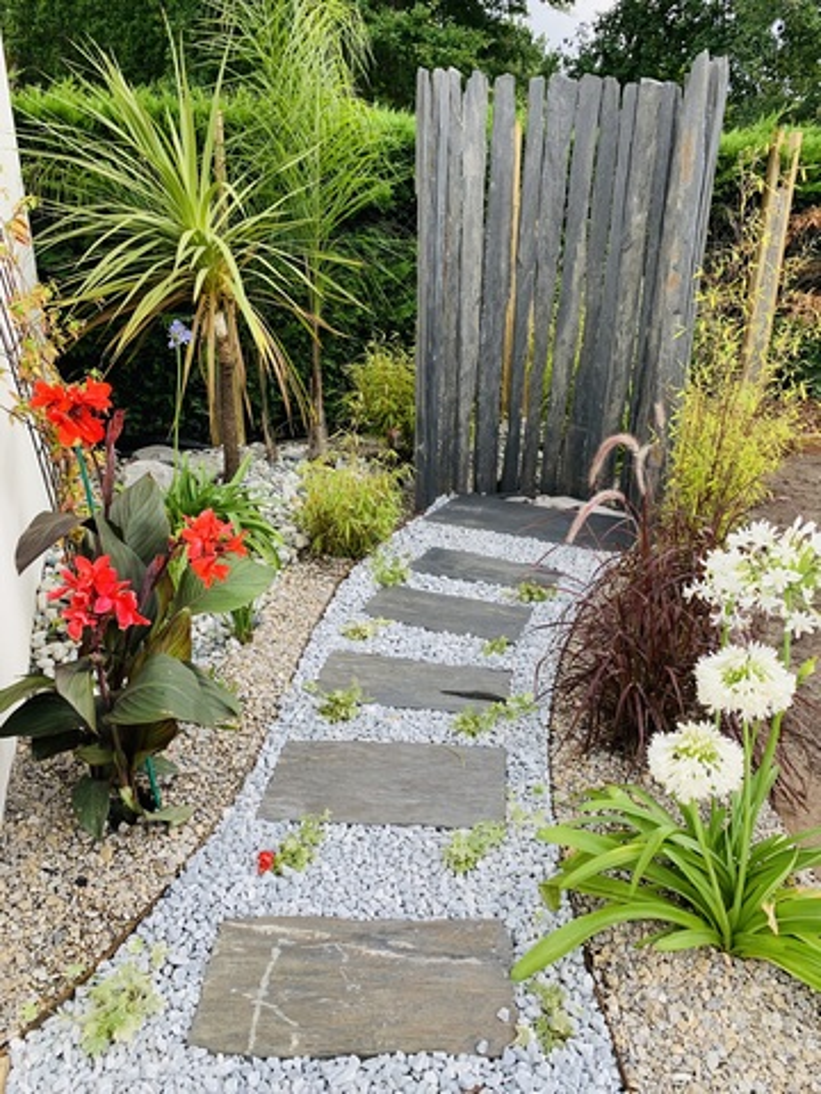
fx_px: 822
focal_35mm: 26
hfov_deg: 53.1
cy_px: 547
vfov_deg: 67.3
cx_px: 410
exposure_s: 1/309
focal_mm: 4.25
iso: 25
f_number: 1.8
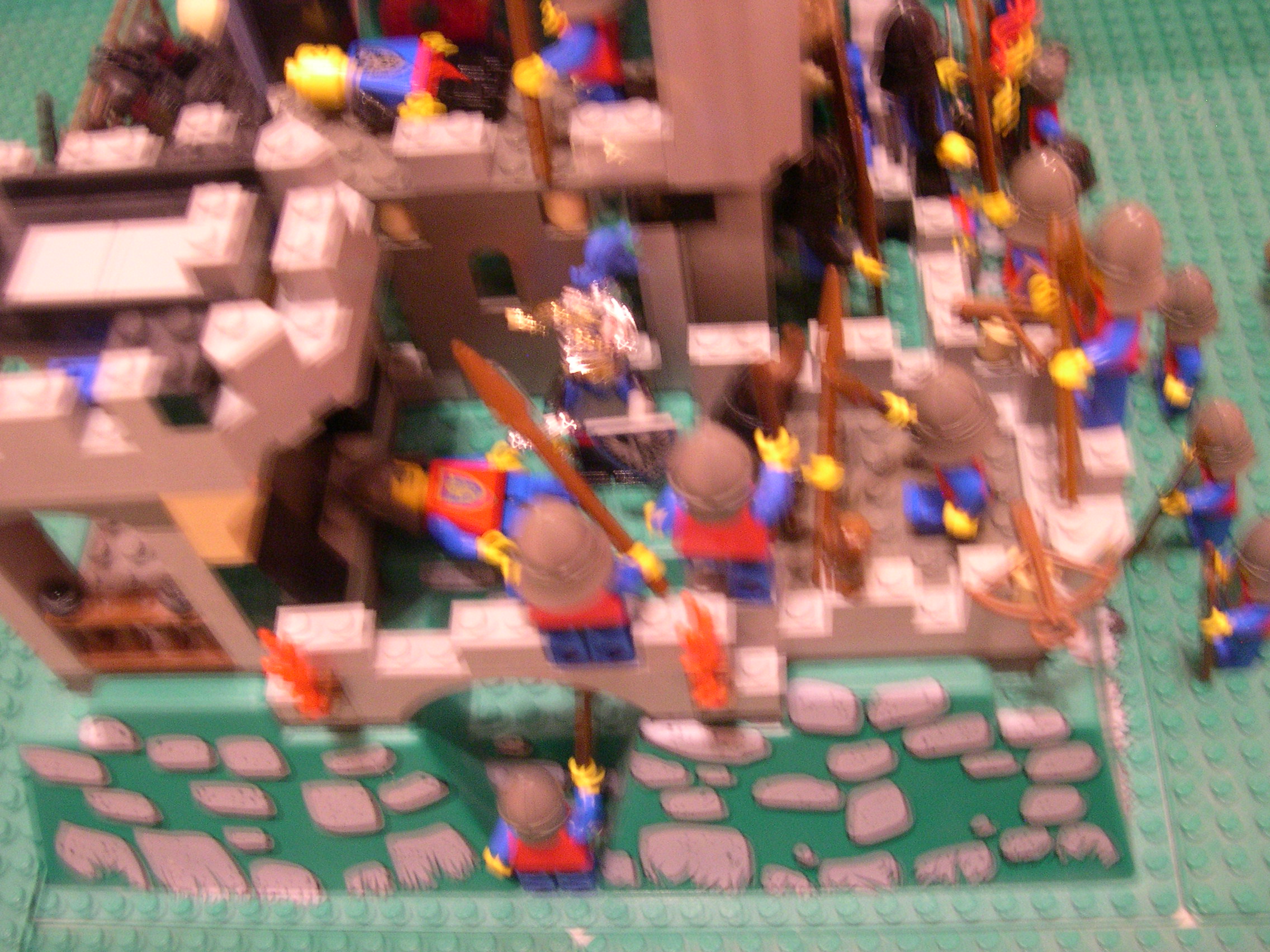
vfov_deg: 37.7
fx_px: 1394
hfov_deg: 49.0
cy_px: 476
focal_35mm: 38
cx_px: 635
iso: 400
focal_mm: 8
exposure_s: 1/1.5
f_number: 2.8
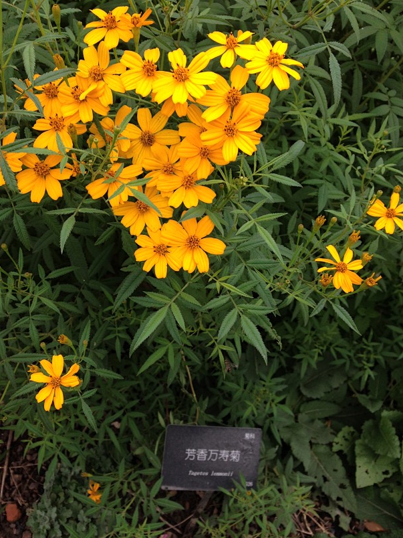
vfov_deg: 51.4
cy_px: 273
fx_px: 559
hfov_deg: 39.6
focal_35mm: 36
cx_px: 185
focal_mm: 4.12
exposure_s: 1/158
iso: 50
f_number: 2.4
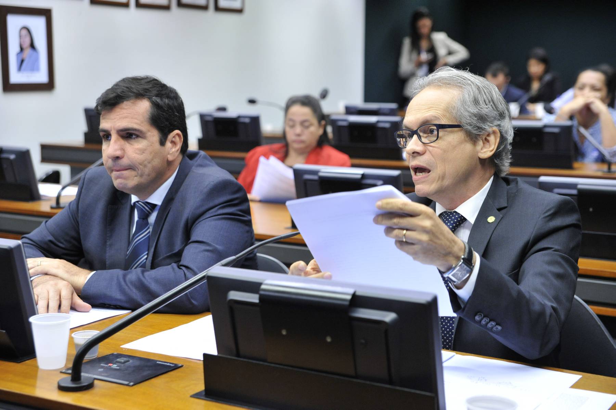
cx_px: 308
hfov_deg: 31.0
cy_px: 205
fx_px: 1112
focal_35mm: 65
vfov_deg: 20.9
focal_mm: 65
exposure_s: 1/250
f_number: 4.5
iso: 2500
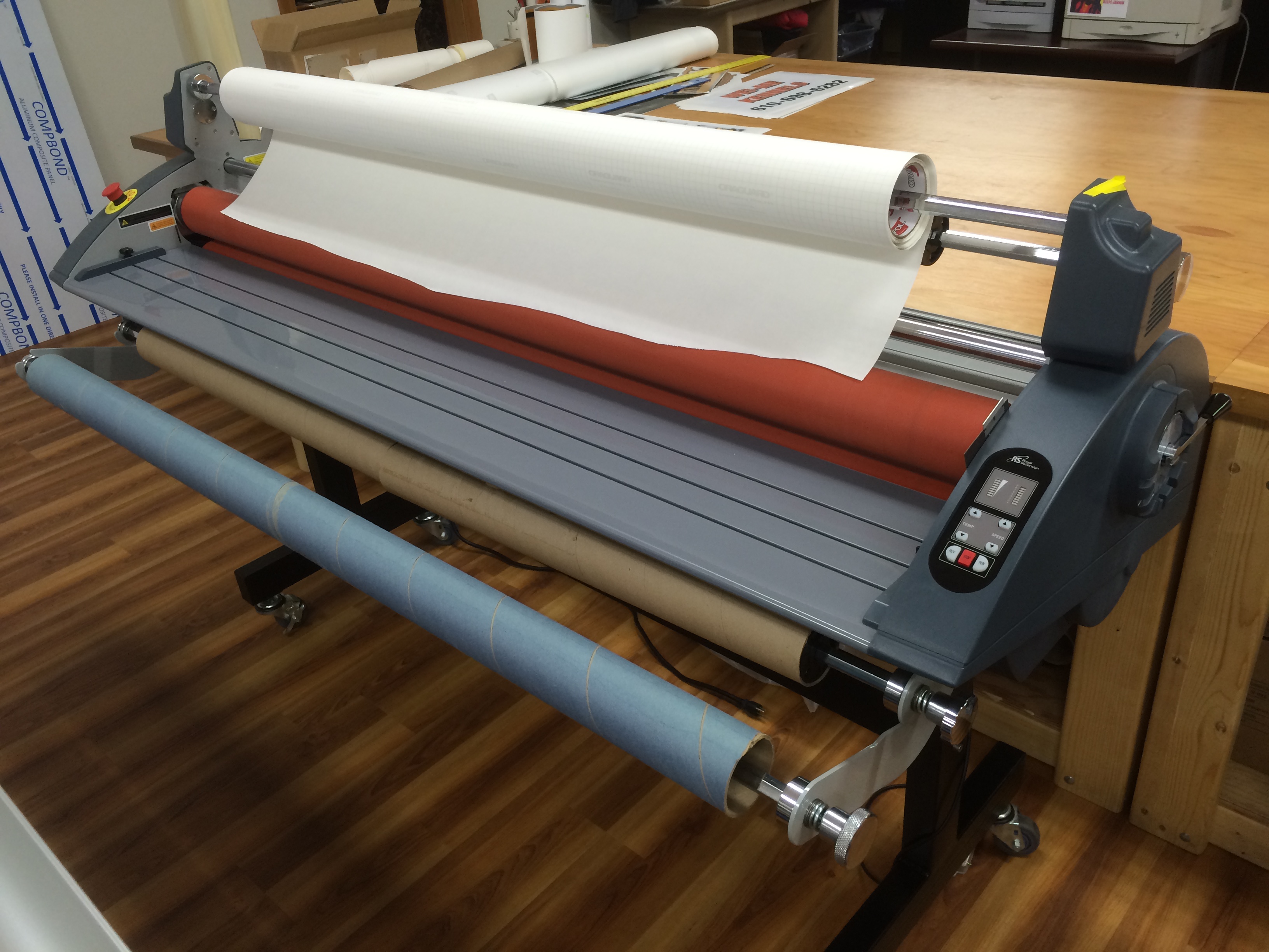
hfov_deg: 61.7
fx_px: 1063
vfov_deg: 48.2
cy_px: 476
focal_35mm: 29
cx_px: 634
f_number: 2.2
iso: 40
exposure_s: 1/30
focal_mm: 4.15
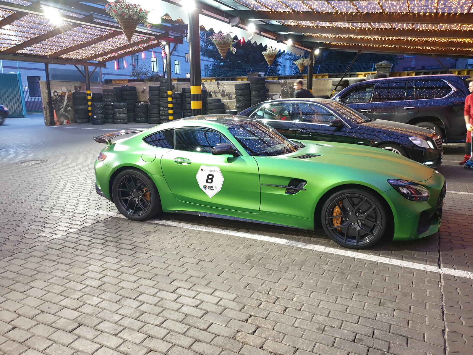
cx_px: 236
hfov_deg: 67.3
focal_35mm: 26
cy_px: 178
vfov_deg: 53.1
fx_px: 355
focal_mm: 4.3
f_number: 1.5
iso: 320
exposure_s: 1/17
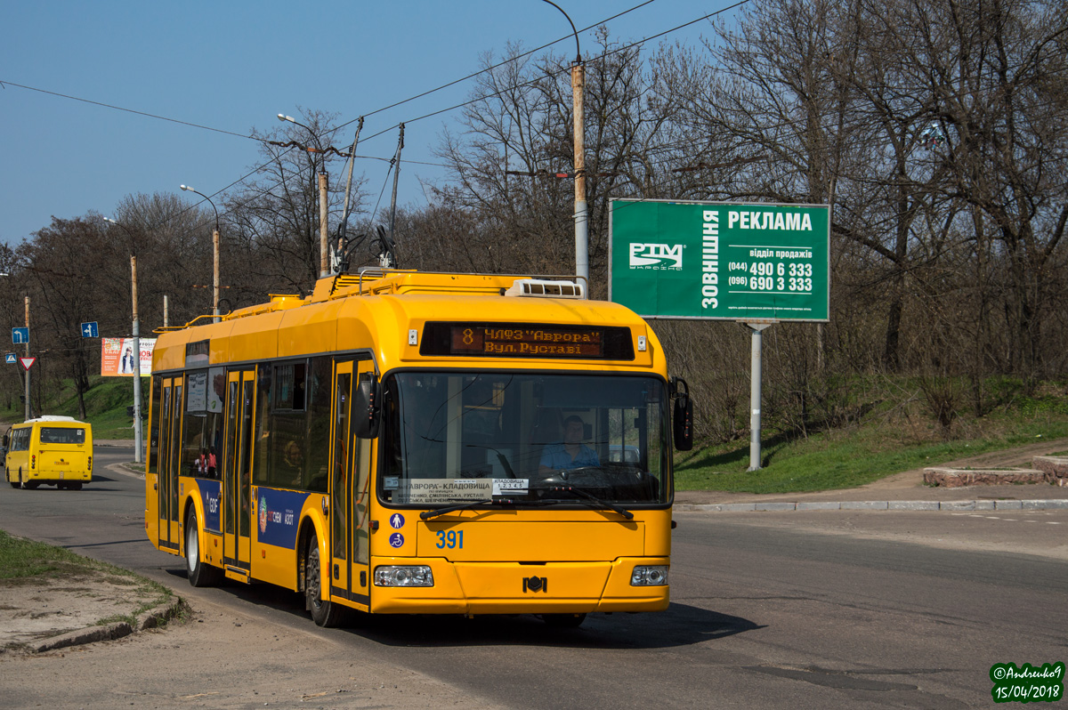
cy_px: 355
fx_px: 2312
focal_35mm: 78
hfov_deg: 26.0
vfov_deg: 17.5
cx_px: 534
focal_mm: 52
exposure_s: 1/800
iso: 100
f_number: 8
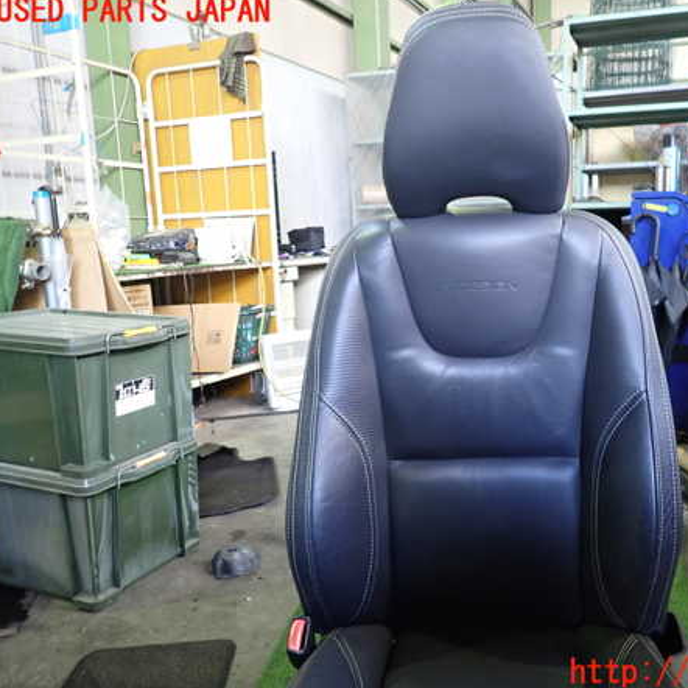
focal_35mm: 30
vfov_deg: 54.0
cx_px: 455
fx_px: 675
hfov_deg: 53.1
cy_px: 342
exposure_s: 1/30
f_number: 2
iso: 400
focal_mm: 4.5
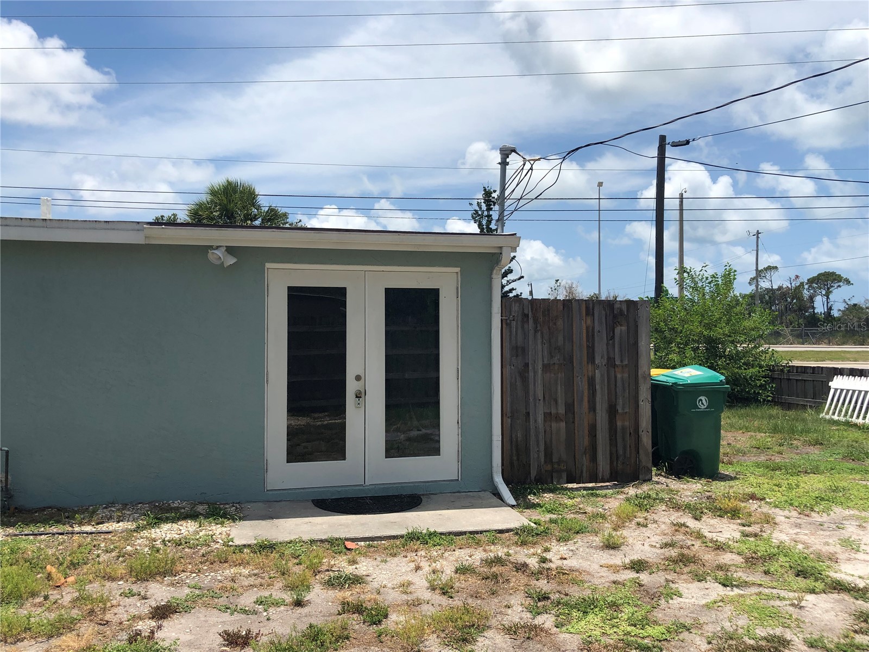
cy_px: 326
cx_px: 434
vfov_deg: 49.7
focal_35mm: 28
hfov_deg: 63.4
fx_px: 703
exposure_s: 1/3436
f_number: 1.8
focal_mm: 4
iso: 25
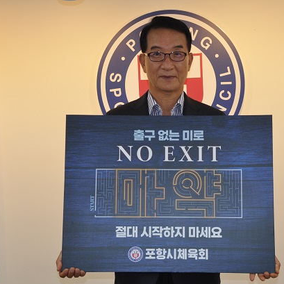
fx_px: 647
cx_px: 174
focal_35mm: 70
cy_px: 147
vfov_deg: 24.8
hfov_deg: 24.7
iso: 500
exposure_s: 1/125
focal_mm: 35
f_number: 4.2
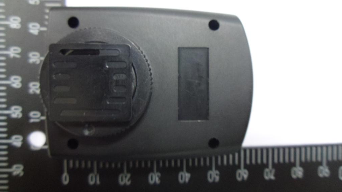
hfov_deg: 58.0
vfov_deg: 34.6
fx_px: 308
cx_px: 170
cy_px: 90
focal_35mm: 34
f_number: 3.3
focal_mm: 5.6
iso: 400
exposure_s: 1/19
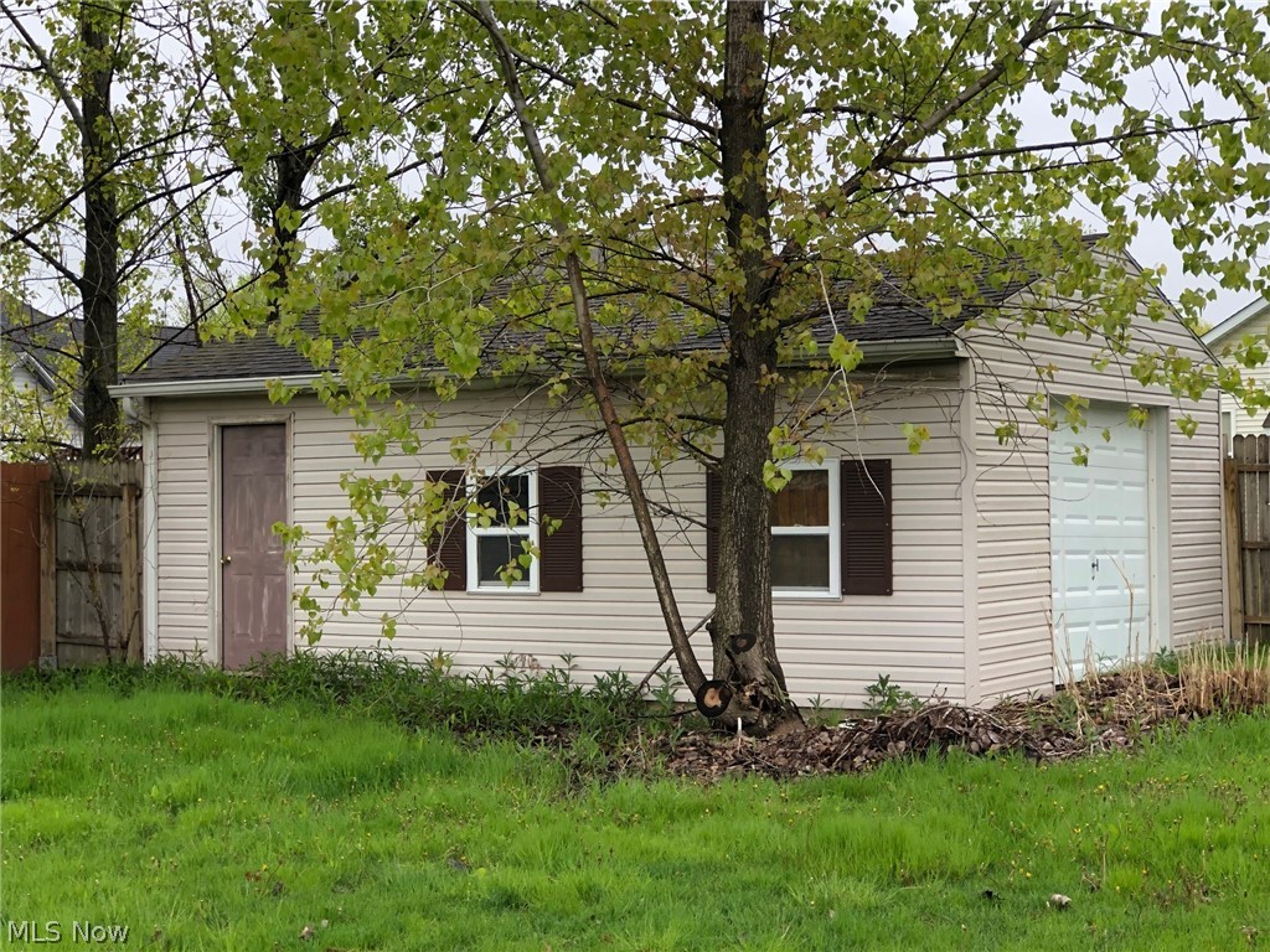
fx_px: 2091
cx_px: 635
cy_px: 476
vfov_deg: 25.7
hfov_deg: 33.8
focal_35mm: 57
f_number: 2.8
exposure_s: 1/296
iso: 20
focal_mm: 6.6
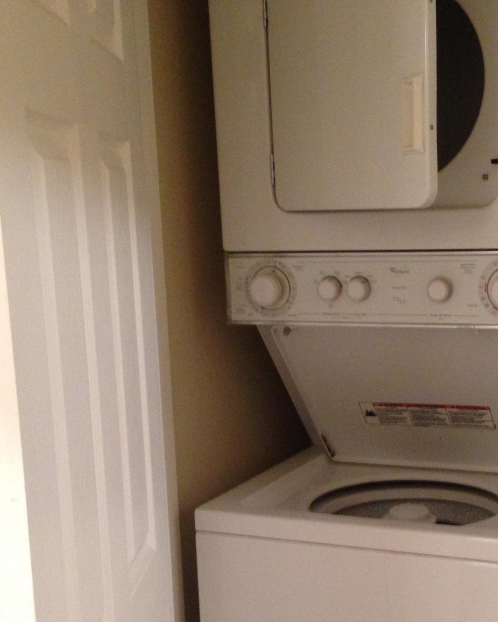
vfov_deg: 32.8
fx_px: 1050
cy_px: 412
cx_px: 345
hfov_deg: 26.5
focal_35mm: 57
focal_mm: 4.12
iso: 250
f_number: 2.4
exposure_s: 1/20
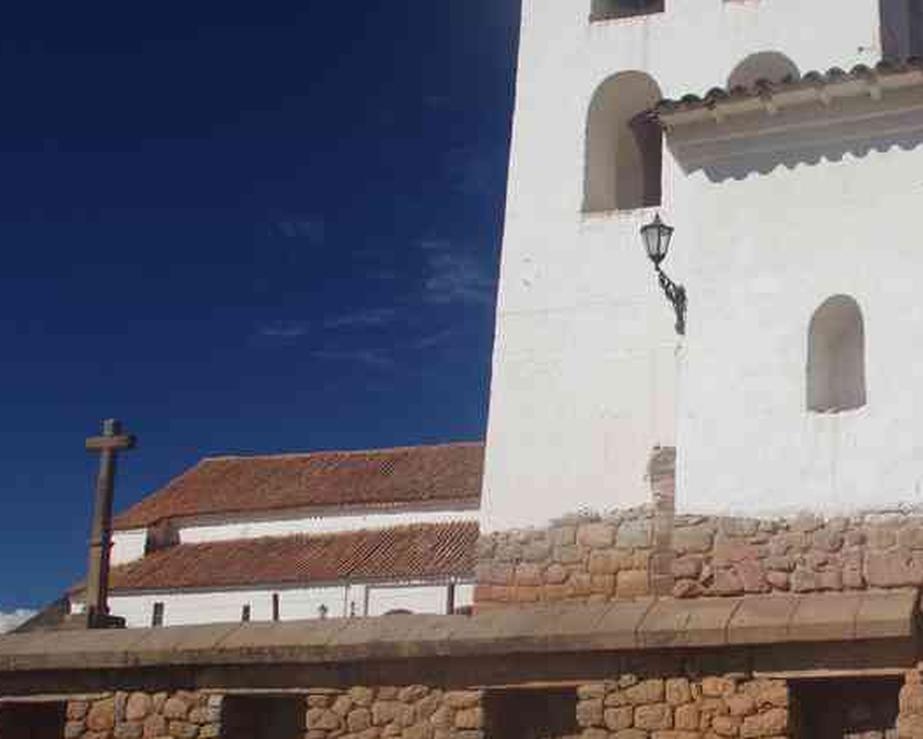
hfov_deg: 37.1
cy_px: 441
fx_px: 1312
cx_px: 764
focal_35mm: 48
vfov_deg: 31.4
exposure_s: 1/100
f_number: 11
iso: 100
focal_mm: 18
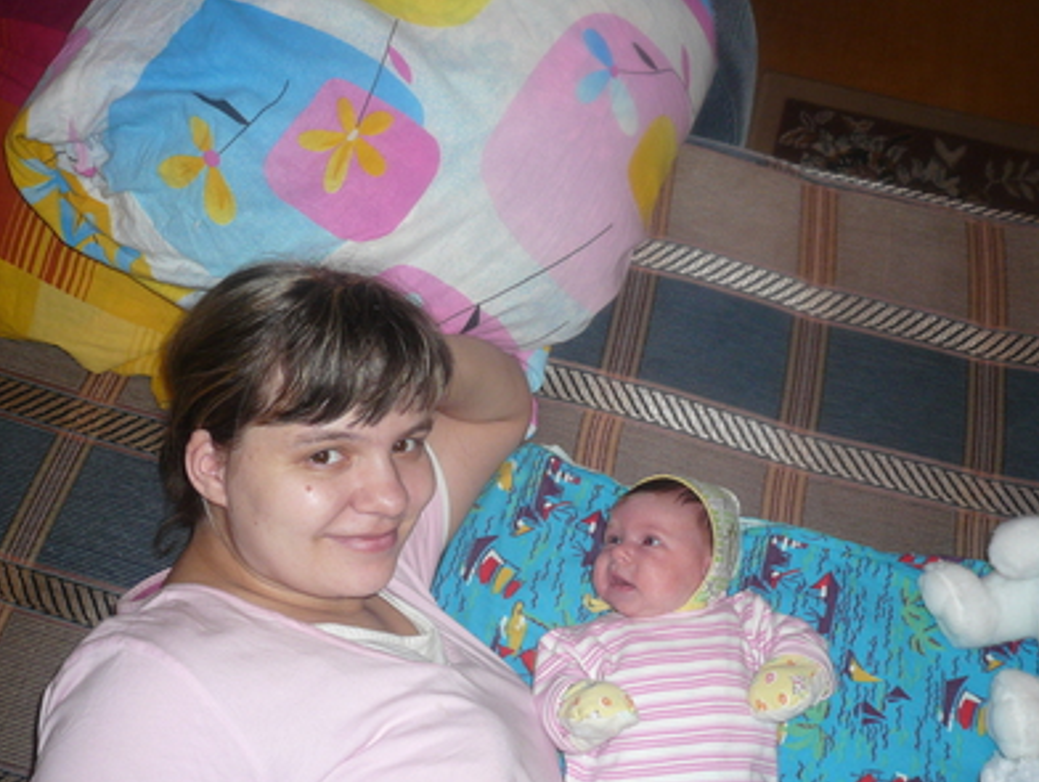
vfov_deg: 36.9
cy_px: 429
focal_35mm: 39
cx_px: 520
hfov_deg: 47.8
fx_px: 1172
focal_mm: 5.4
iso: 100
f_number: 3
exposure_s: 1/30
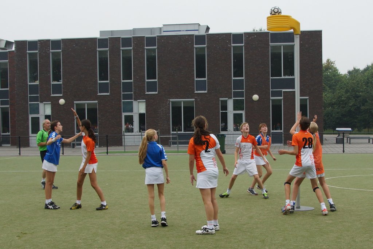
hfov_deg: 57.2
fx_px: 342
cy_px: 124
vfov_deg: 39.9
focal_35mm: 33
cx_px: 186
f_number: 7.1
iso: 400
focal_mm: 22
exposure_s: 1/640
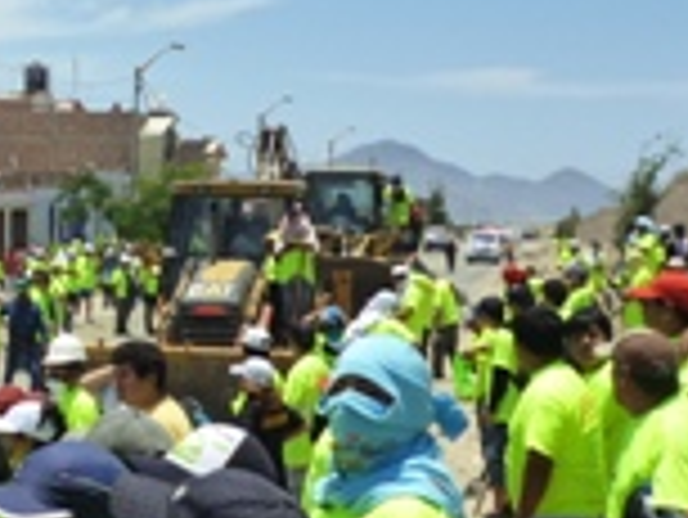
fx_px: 1631
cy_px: 162
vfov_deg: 18.0
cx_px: 4
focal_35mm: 82
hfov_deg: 22.9
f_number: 9
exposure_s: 1/160
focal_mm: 5
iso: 160
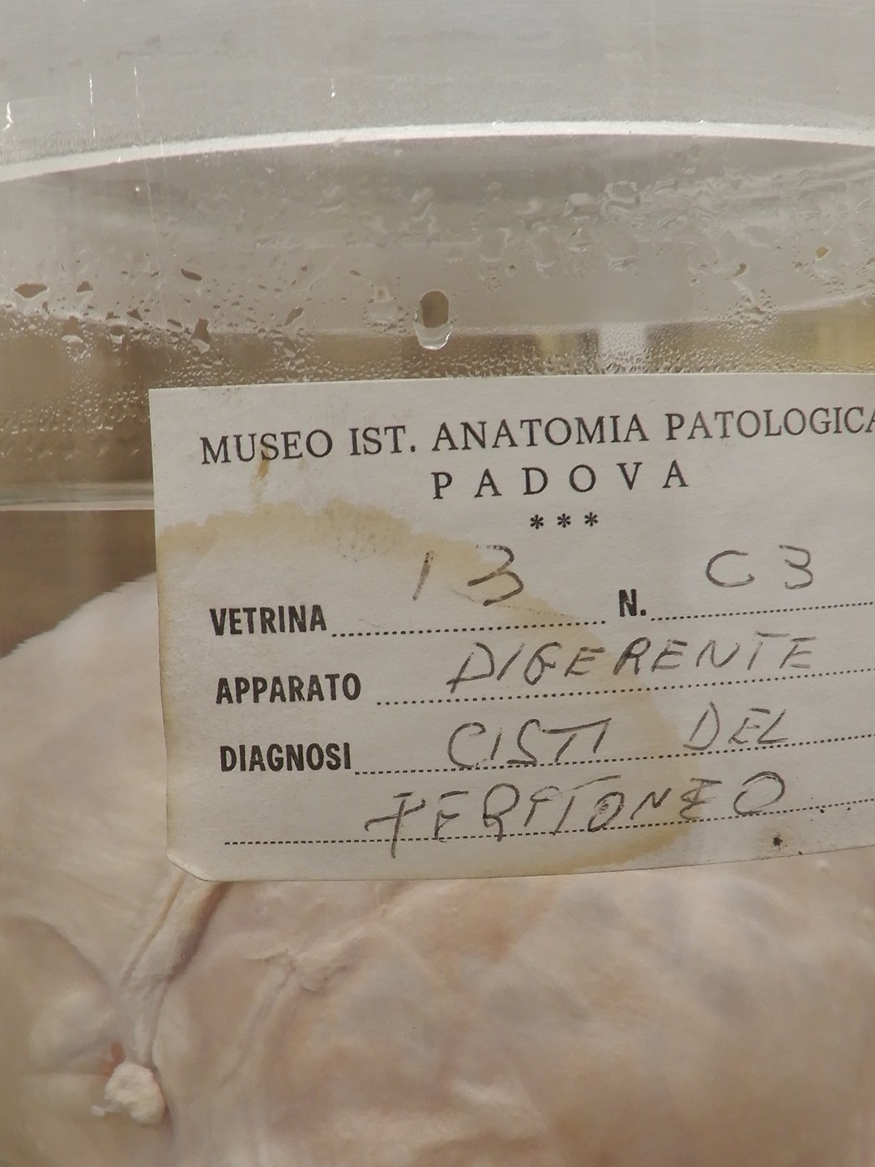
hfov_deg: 27.0
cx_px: 503
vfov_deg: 35.2
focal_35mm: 54
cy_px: 772
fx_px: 1820
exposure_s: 1/30
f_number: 3.5
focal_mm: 5.4
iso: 140
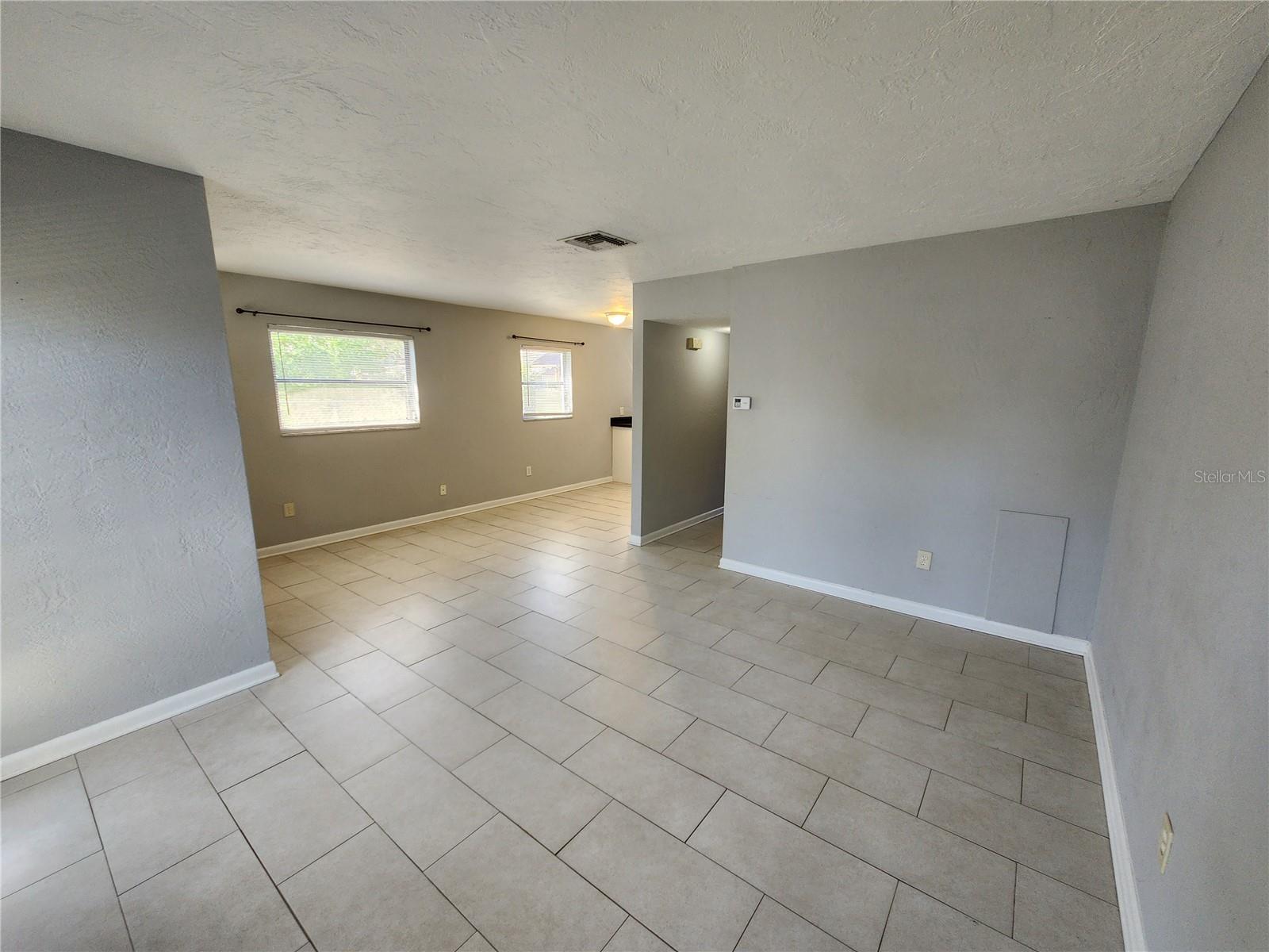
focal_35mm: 13
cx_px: 634
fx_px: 477
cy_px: 476
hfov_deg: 106.2
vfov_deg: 89.9
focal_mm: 2.2
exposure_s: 1/60
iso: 100
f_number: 2.2
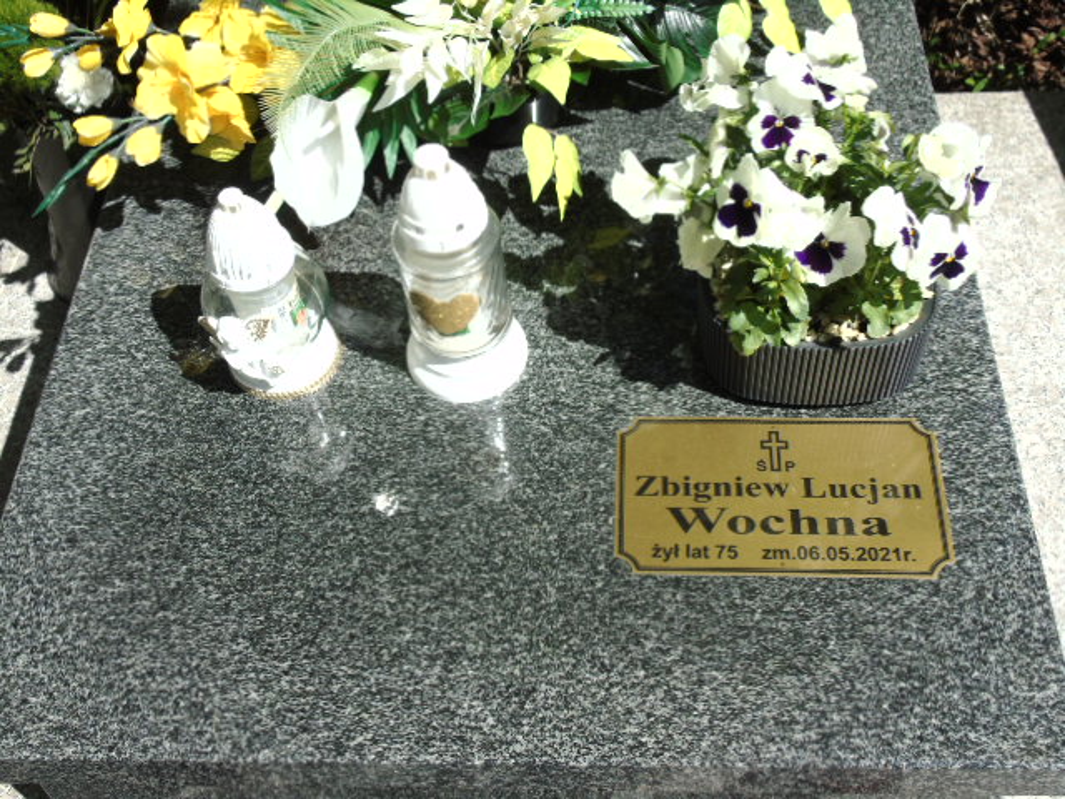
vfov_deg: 36.0
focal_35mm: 40
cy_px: 400
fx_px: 1231
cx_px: 532
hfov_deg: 46.8
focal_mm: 7.1
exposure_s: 1/800
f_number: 3.9
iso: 80
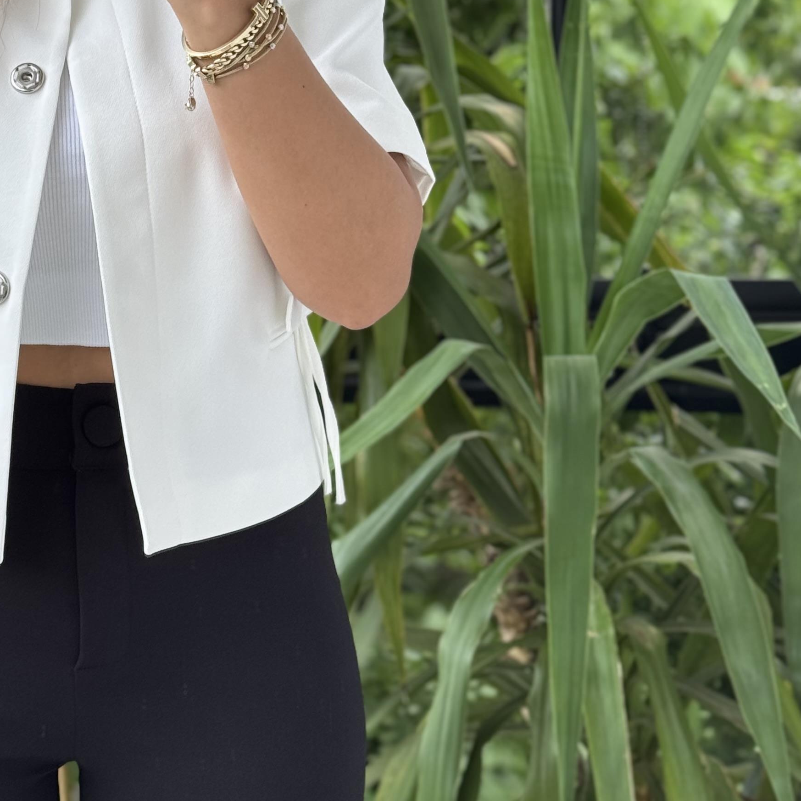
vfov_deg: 17.7
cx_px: 118
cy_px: 213
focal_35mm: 98
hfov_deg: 17.5
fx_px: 2566
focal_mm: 6.76
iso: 64
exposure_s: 1/260
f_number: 1.78
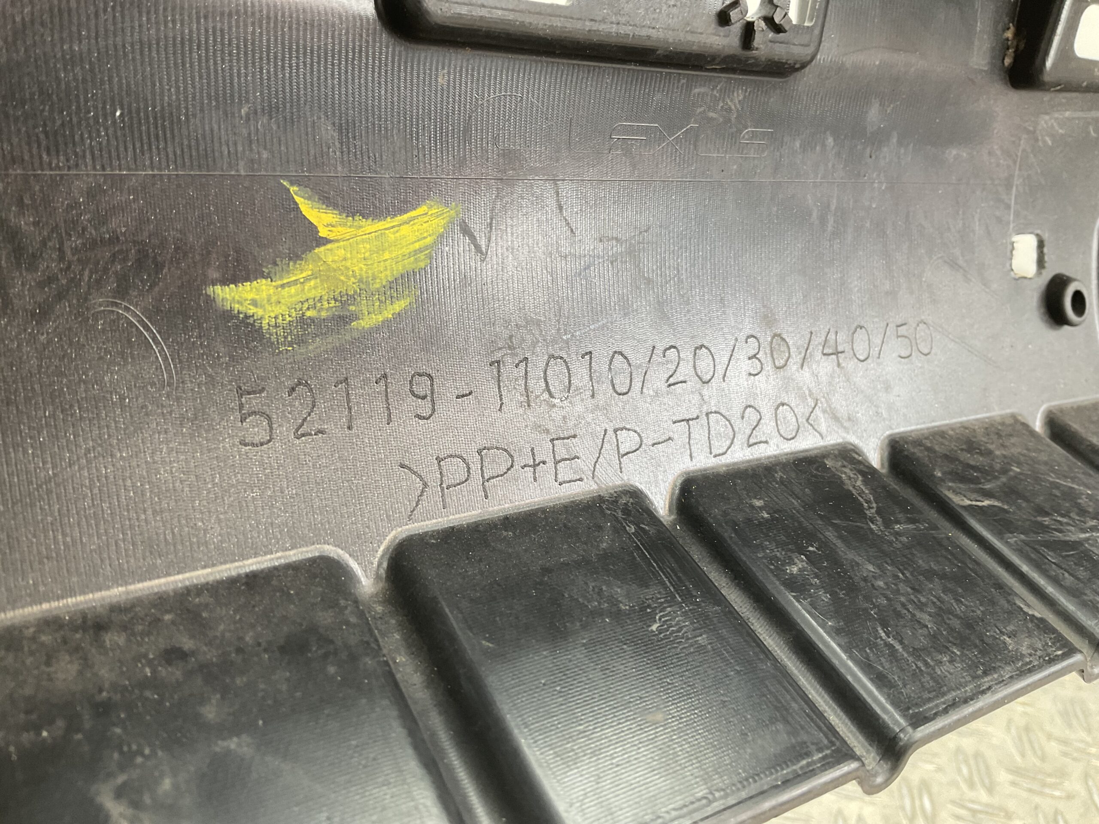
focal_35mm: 29
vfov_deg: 48.2
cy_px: 412
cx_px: 550
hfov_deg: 61.7
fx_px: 921
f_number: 1.8
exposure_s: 1/50
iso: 50
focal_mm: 3
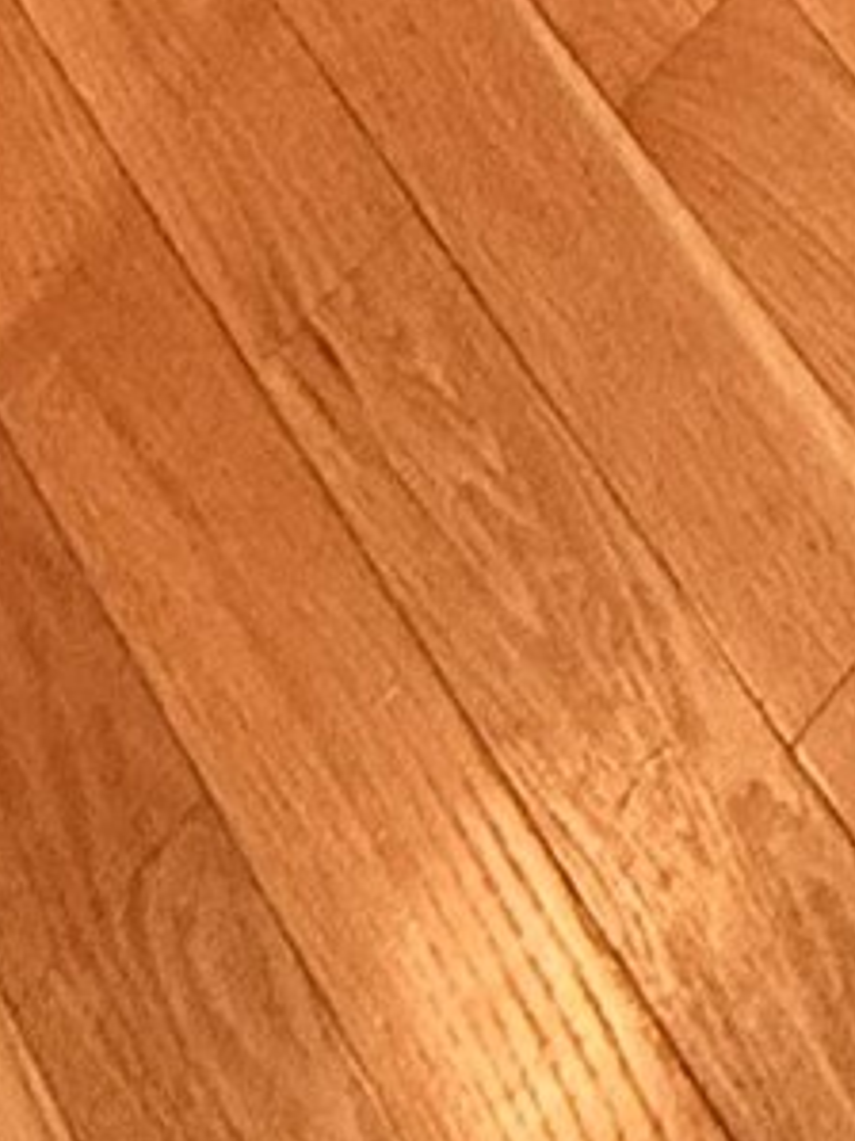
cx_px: 859
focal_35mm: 108
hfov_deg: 13.5
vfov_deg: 9.0
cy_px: -3057
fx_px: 3559
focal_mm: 2.22
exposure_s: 1/120
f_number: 2.2
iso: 250
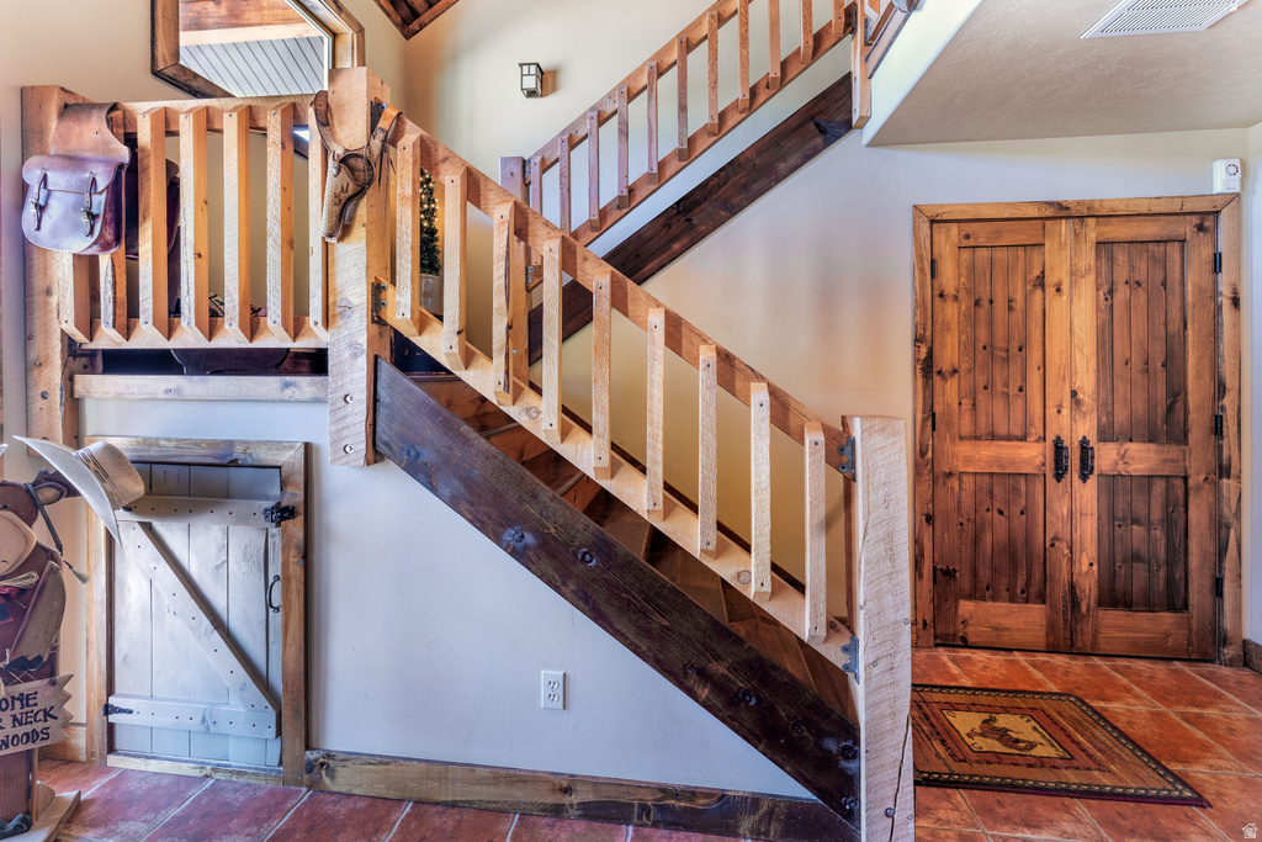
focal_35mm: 14
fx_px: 491
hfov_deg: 104.2
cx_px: 631
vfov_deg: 81.2
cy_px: 421
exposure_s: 1/15
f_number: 8
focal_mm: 14
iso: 400
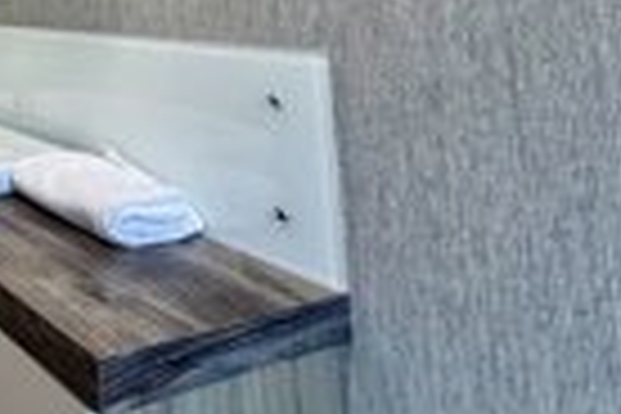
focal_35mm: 38
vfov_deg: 29.9
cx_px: -112
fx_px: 655
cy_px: -86
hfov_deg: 38.5
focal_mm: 2.22
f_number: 2.2
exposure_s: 1/100
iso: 125
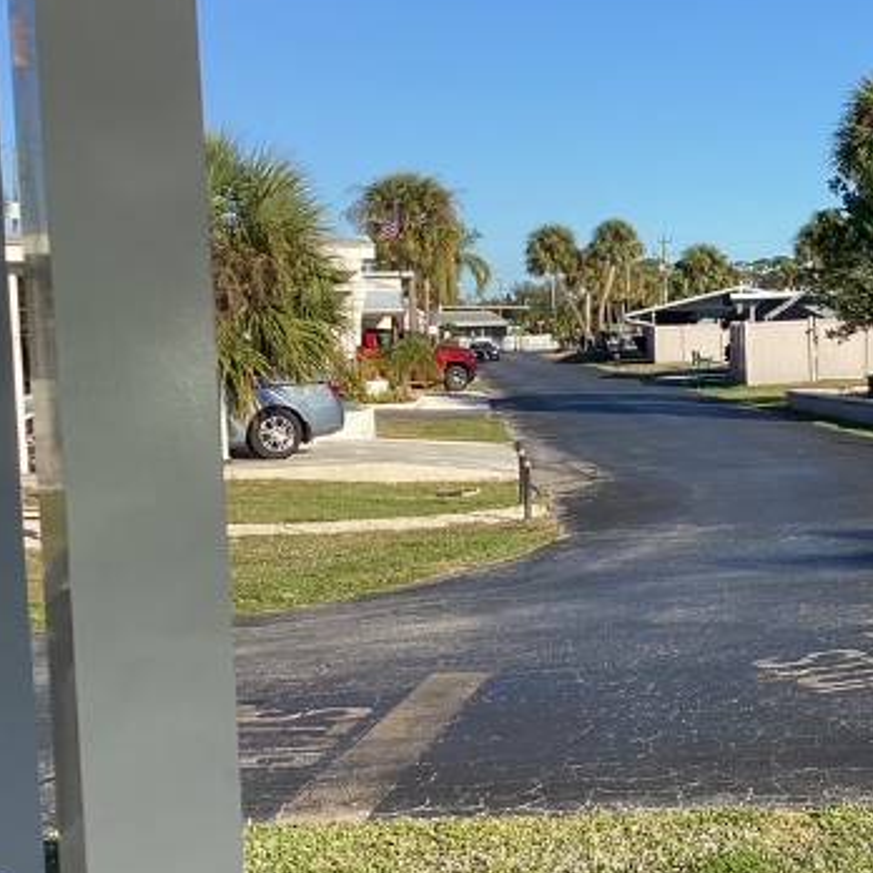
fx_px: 1912
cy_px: 438
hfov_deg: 24.8
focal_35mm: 67
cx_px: 820
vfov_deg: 25.7
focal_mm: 3.3
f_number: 2.4
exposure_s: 1/1131
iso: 25
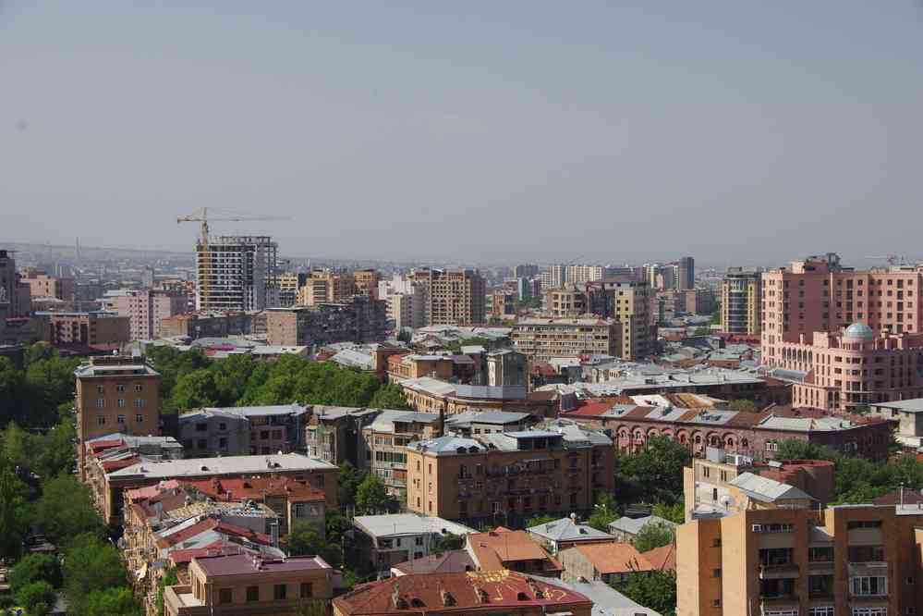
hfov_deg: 28.1
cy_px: 308
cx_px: 462
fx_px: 1846
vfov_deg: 18.9
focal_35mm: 72
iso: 200
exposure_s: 1/100
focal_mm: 47.5
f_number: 11
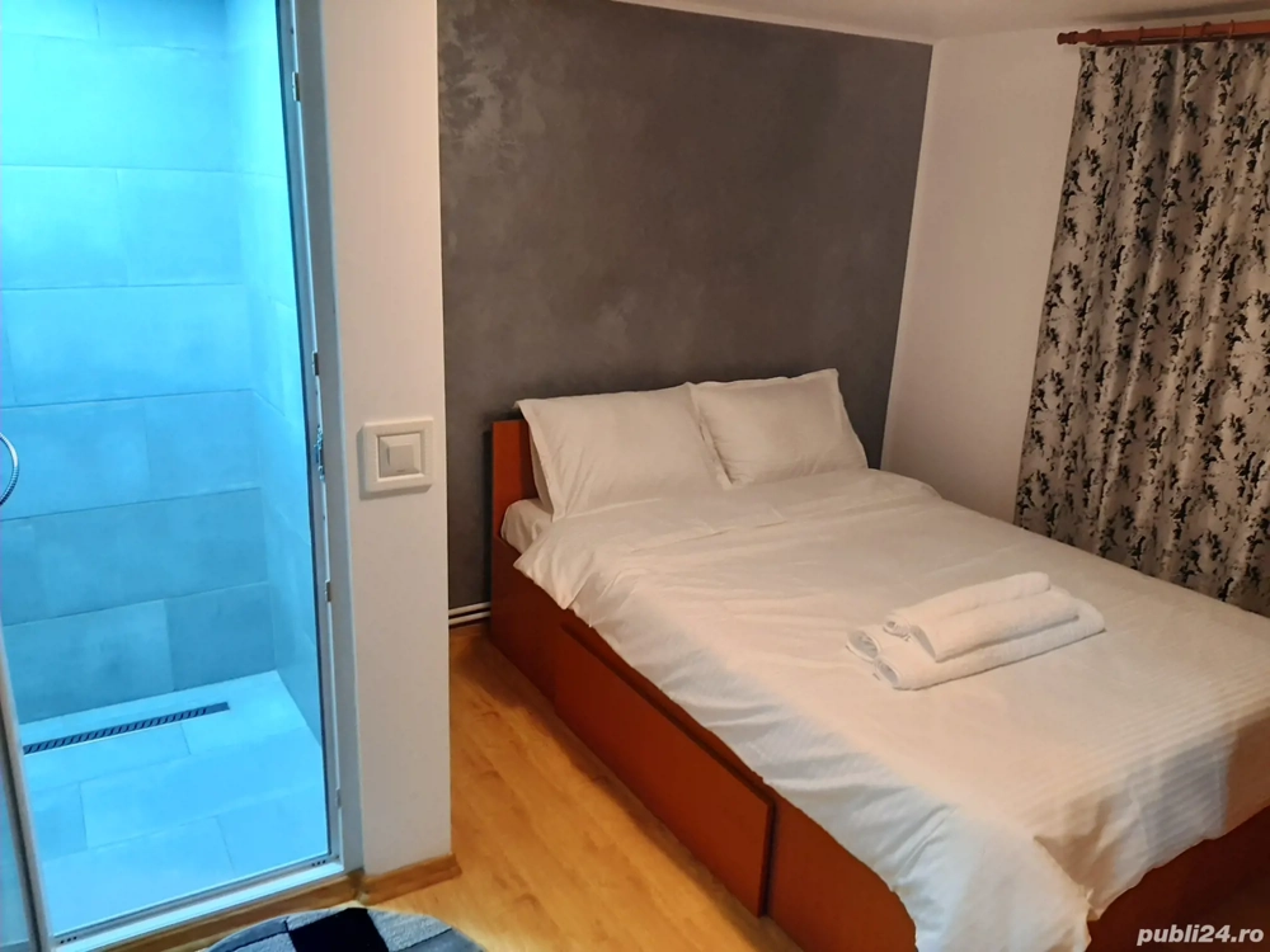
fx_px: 991
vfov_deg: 51.4
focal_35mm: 27
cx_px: 635
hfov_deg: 65.3
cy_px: 476
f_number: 1.7
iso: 160
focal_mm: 3.93
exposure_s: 1/50
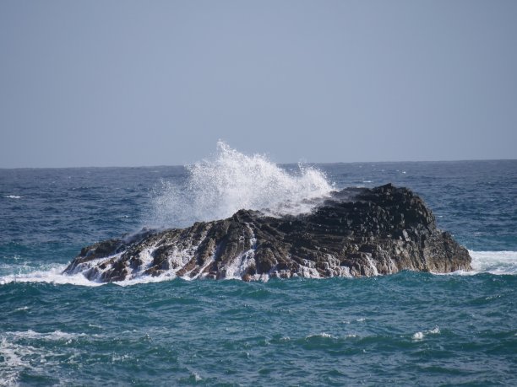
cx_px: 258
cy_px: 194
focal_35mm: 480
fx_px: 7169
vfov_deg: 3.1
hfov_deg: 4.1
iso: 400
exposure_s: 1/2500
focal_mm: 240
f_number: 5.6
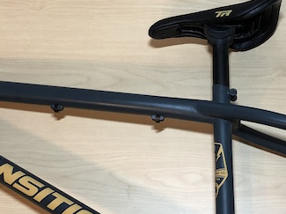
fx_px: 569
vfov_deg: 21.3
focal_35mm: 69
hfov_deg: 28.1
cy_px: 121
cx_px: 172
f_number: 1.8
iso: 40
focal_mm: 4
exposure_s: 1/20
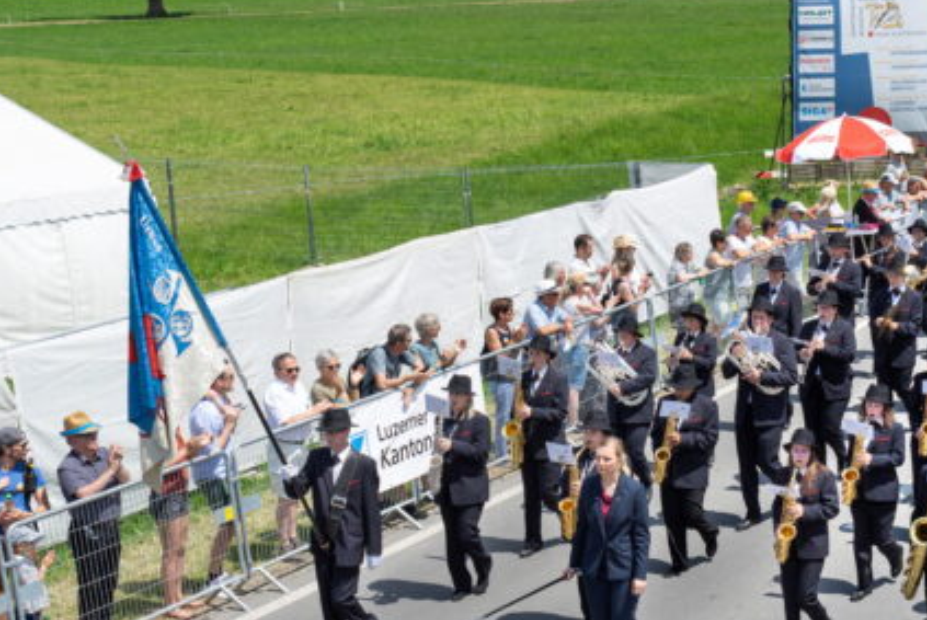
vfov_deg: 20.6
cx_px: 693
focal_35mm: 66
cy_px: 394
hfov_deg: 30.0
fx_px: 1701
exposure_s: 1/250
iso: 100
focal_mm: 43
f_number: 8
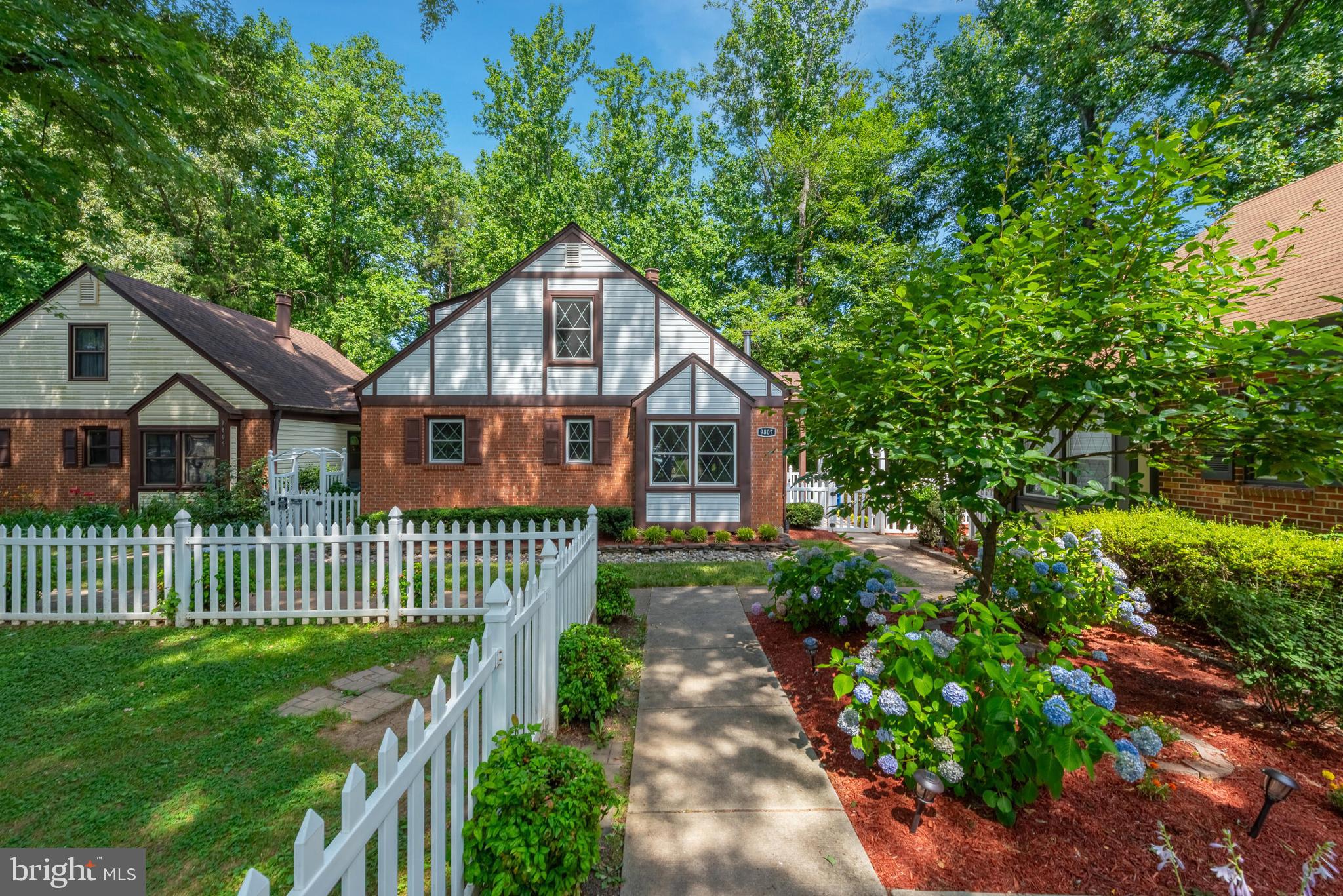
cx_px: 672
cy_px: 448
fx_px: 522
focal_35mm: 14
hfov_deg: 104.2
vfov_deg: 81.3
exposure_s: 1/4000
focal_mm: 14
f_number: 8
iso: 100
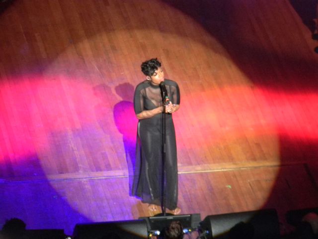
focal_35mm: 414
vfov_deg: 3.6
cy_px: 120
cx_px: 159
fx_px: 3803
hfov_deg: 4.8
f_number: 5.4
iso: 800
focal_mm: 75
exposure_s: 1/60
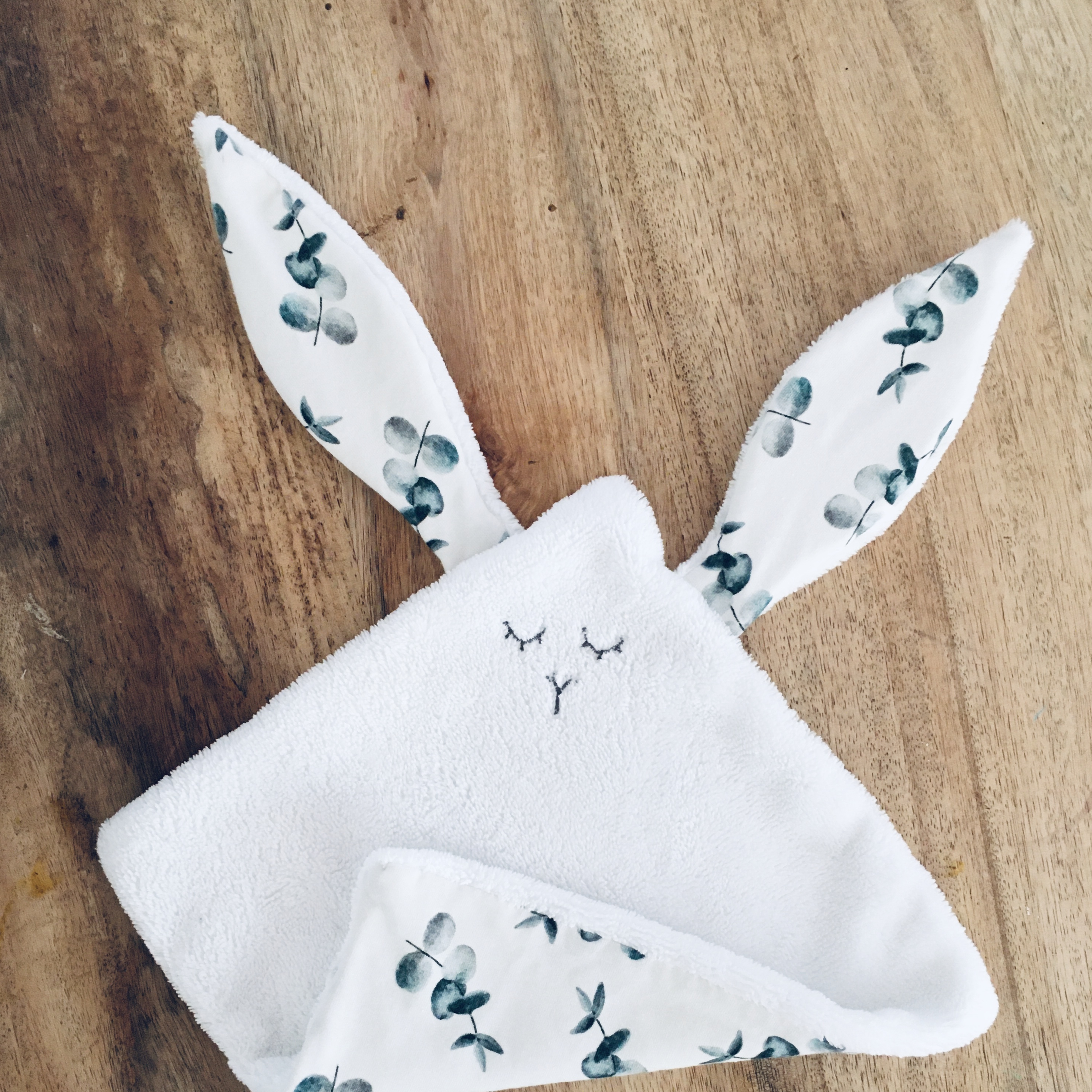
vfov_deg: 46.8
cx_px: 555
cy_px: 685
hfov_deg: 47.2
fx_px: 1249
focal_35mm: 35
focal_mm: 4.15
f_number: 2.2
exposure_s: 1/33
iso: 160
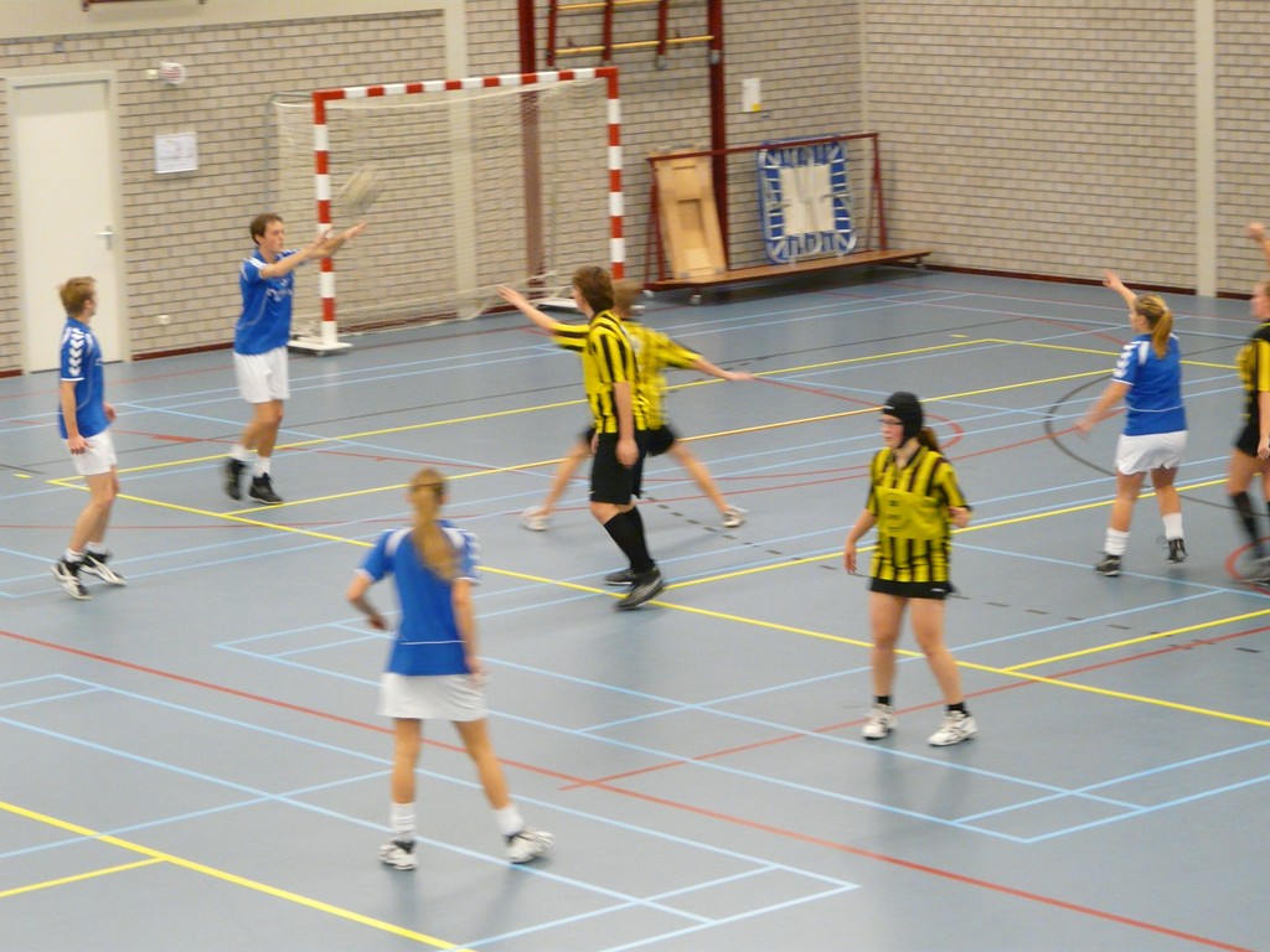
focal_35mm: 112
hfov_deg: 17.6
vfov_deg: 13.2
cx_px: 635
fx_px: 4109
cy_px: 476
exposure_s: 1/25
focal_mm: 18.3
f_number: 3.6
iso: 400
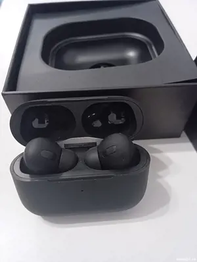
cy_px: 131
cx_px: 98
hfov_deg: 49.9
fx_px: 212
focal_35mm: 28
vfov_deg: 63.4
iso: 1361
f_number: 1.8
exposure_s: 1/33.3
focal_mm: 4.22
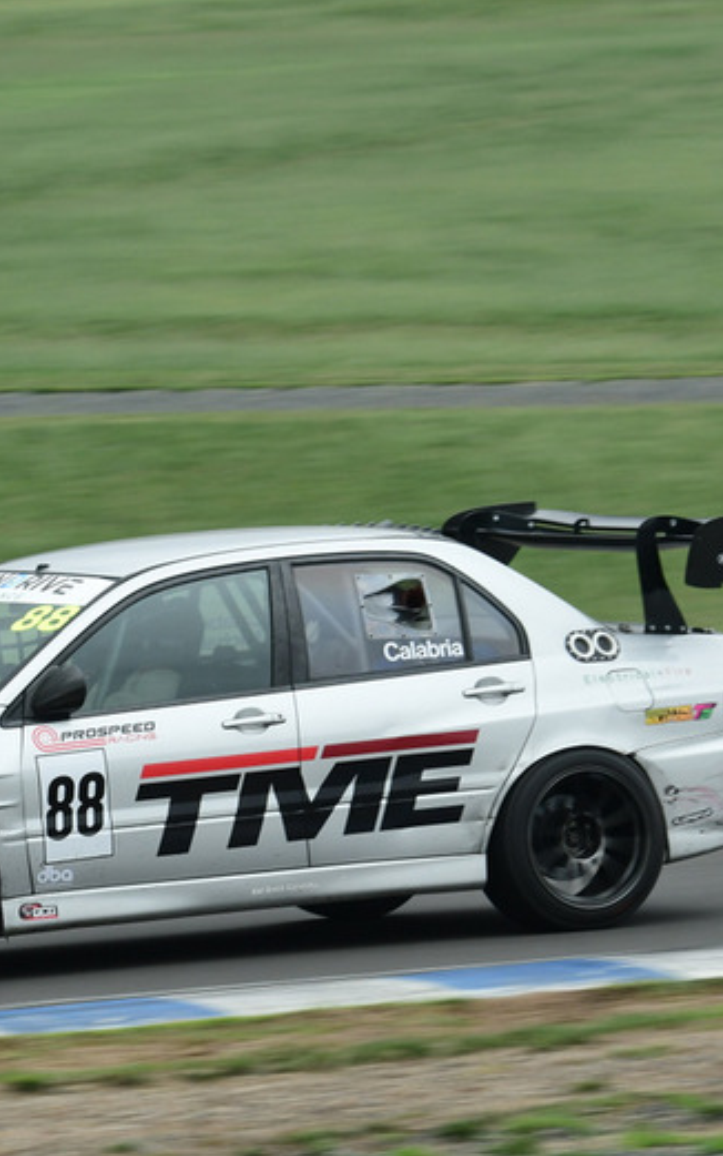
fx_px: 9979
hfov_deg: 4.1
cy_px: 566
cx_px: 102
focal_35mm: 317
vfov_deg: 6.6
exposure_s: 1/250
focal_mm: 135
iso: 800
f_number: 11
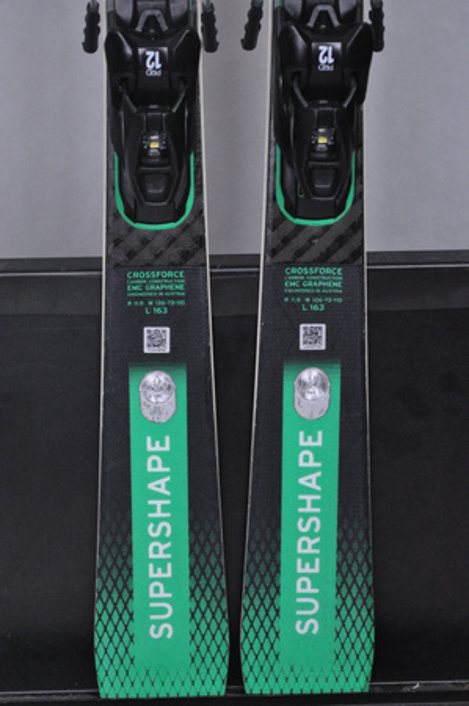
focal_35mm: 112
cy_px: 353
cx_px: 234
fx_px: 2203
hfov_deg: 12.2
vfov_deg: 18.2
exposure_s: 1/125
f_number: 8
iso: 3200
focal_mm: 75
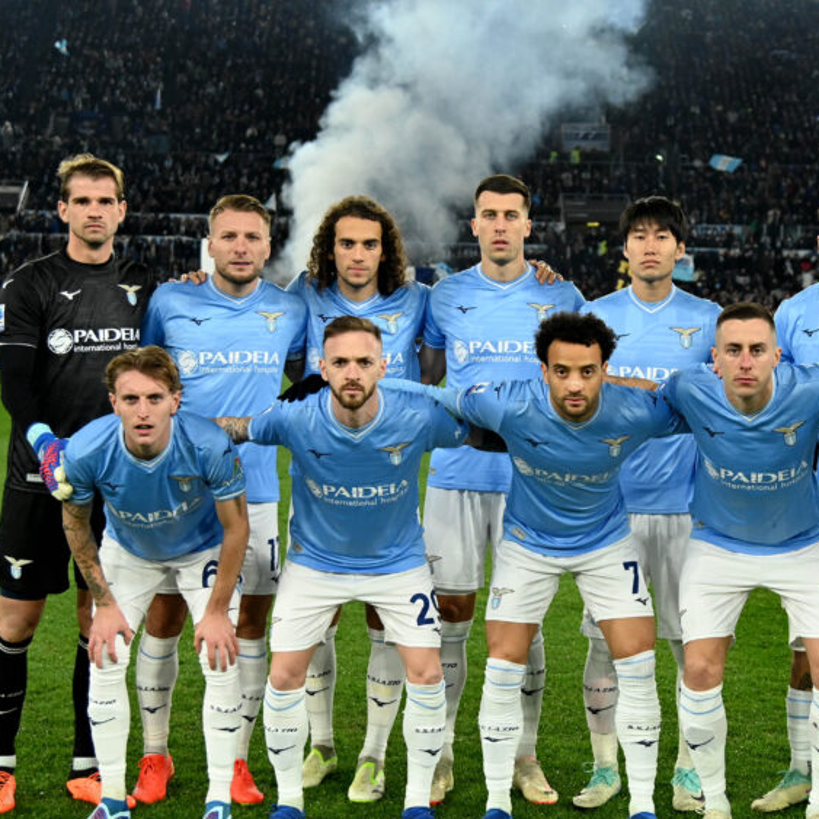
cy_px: 437
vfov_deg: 25.4
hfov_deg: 25.2
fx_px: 1820
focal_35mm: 68
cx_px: 550
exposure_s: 1/1250
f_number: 4
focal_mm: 44
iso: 2500
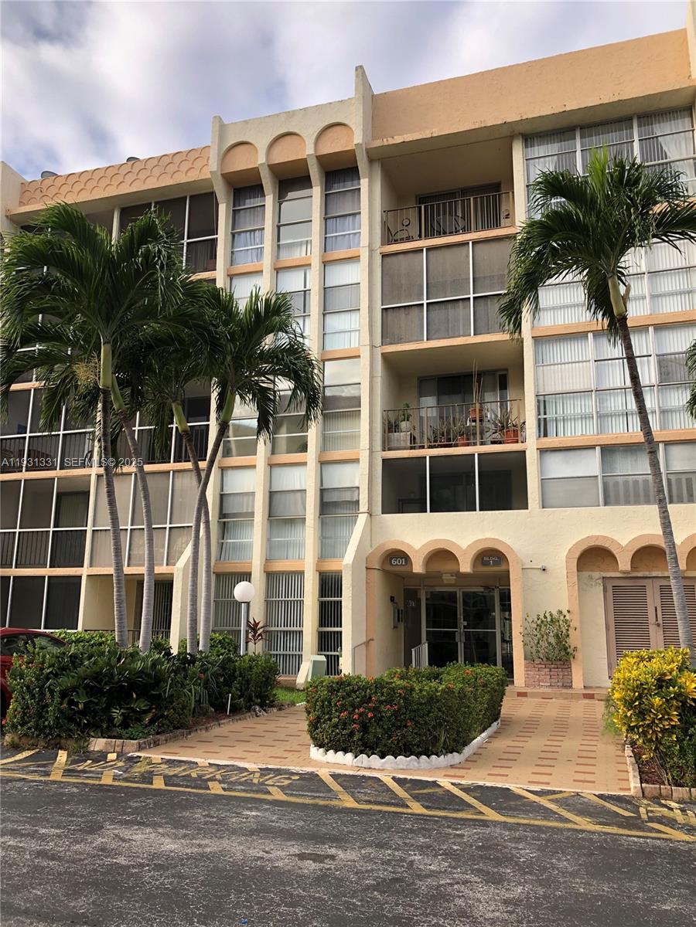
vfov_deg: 63.4
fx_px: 751
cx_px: 348
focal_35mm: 28
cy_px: 464
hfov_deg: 49.7
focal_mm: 3.99
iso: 20
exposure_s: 1/783
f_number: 1.8
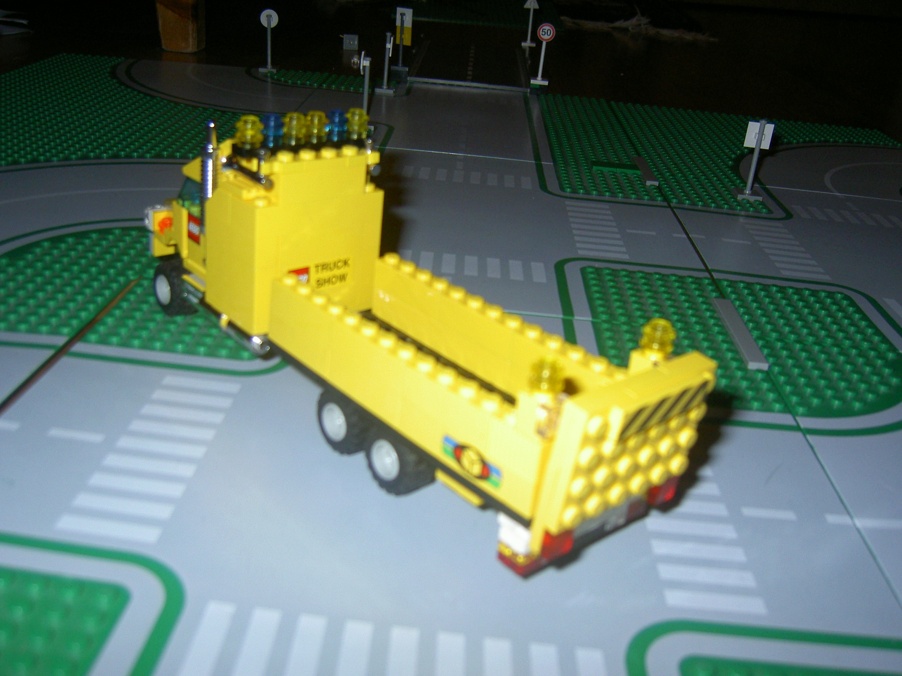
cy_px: 338
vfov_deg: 41.8
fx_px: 886
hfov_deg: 54.0
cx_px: 451
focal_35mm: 34
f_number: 2.8
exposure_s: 1/60
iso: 100
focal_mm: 5.6
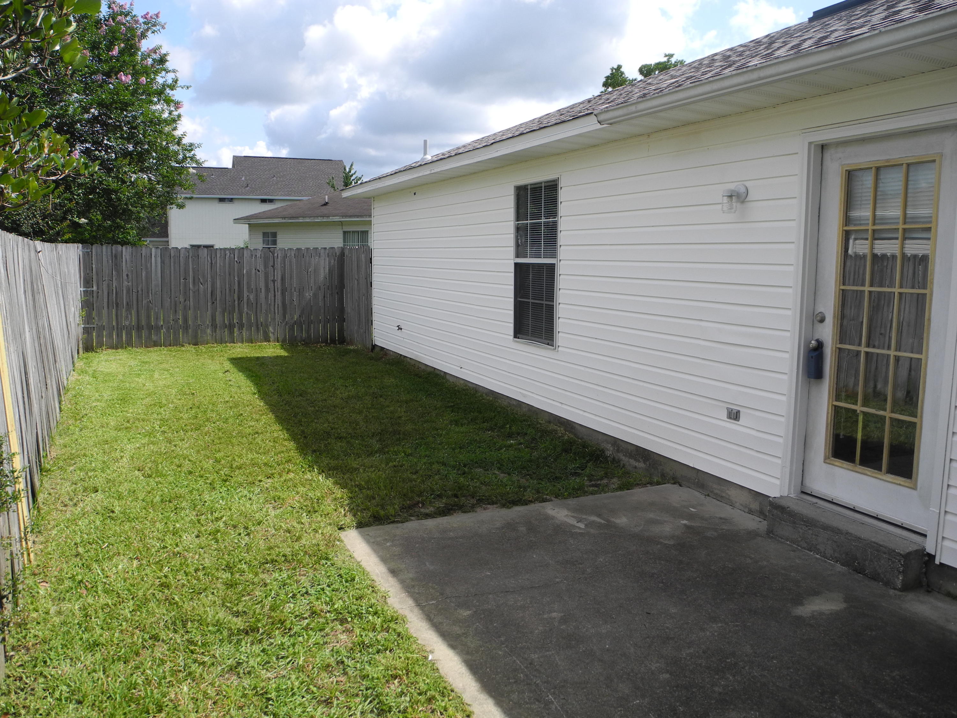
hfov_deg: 63.4
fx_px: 774
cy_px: 359
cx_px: 478
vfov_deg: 49.7
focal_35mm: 28
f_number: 3.2
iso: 100
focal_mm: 6
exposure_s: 1/1012
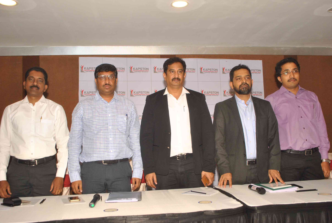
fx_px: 333
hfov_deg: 53.0
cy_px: 112
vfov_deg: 37.0
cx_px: 166
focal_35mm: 36
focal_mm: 24
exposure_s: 1/160
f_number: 7.1
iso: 400
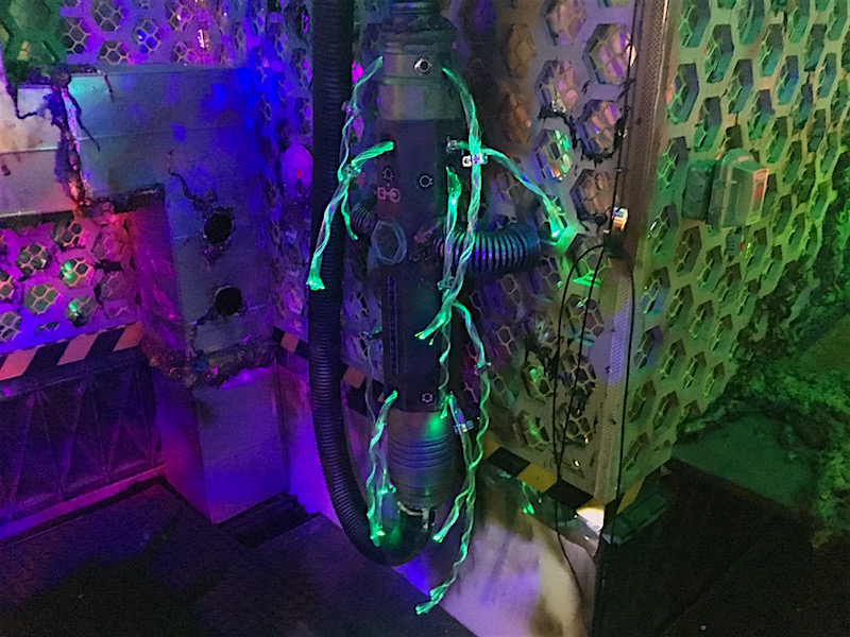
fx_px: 712
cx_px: 425
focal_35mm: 29
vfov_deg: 48.2
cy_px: 318
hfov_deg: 61.7
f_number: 2.2
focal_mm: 4.15
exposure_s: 1/15
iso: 2000
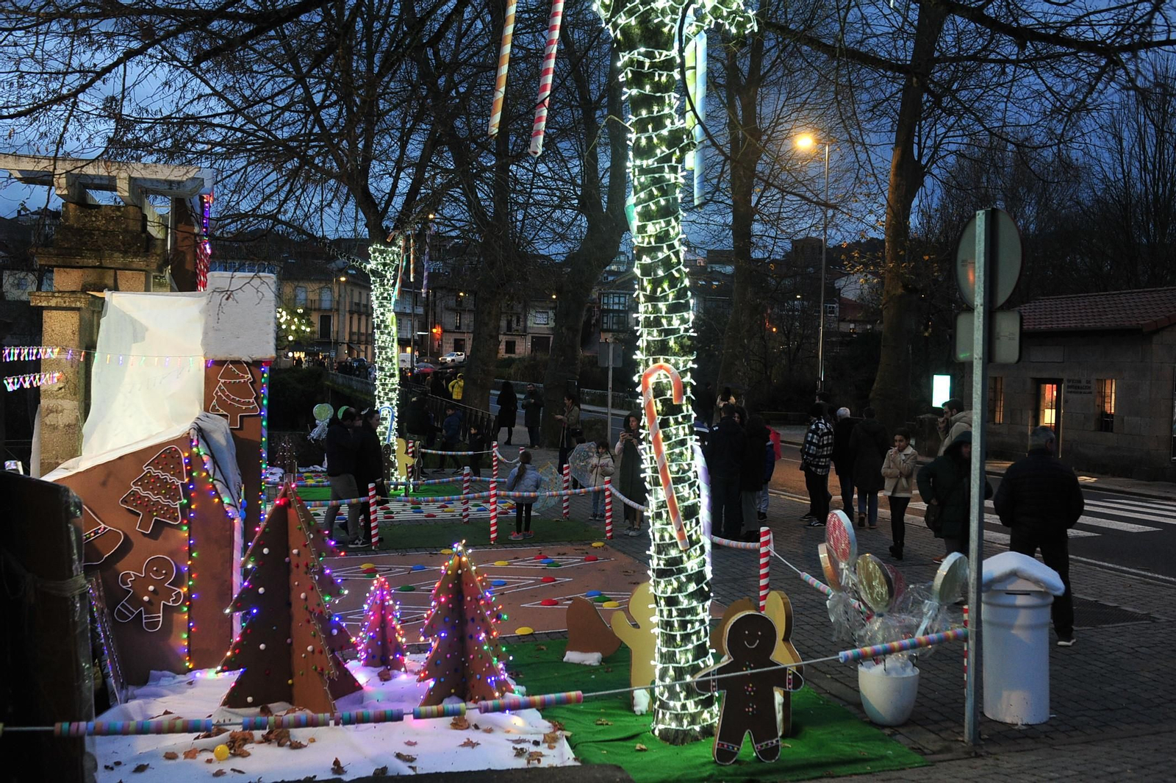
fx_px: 1143
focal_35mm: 35
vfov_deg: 37.8
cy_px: 392
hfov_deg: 54.5
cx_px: 588
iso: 2000
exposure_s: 1/100
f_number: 3.5
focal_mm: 35
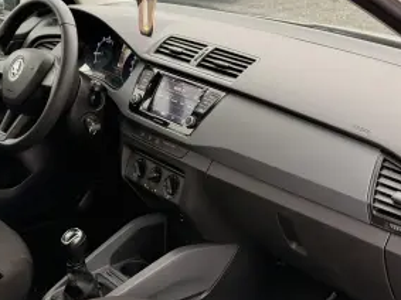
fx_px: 706
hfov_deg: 31.7
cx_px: 197
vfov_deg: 24.0
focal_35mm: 61
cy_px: 160
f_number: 1.78
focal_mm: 6.76
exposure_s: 1/192
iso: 200
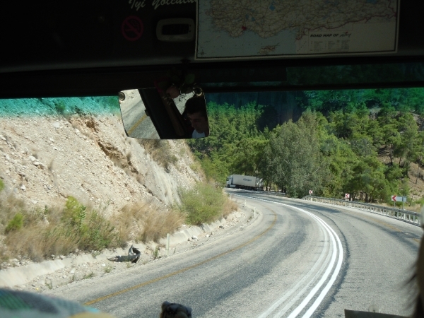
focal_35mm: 52
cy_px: 159
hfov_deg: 36.8
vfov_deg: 28.0
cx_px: 212
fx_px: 637
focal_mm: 9.3
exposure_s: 1/500
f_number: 3.9
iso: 100
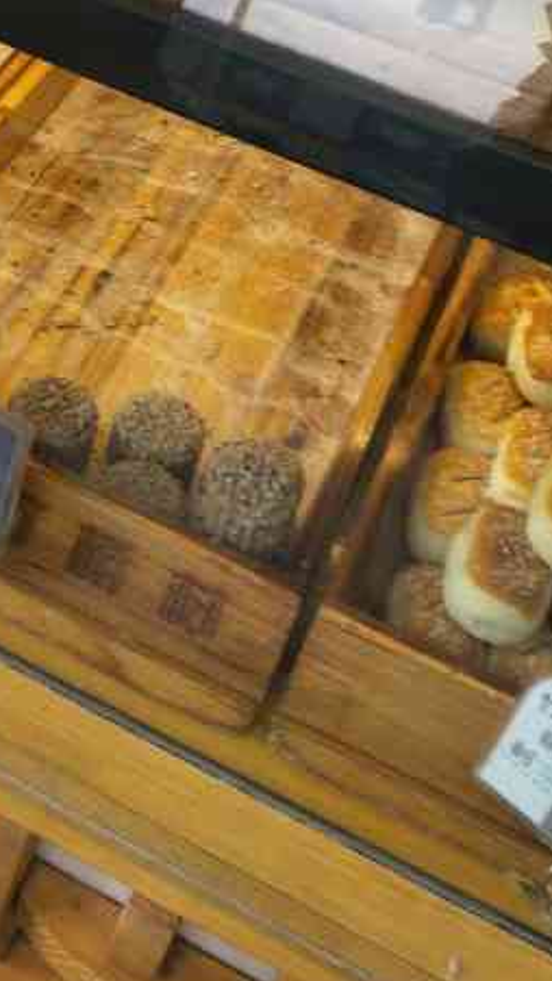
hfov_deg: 21.5
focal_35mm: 54
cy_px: 140
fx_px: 1406
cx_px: 7
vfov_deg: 36.6
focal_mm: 4.1
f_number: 1.7
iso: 33
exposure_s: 1/123
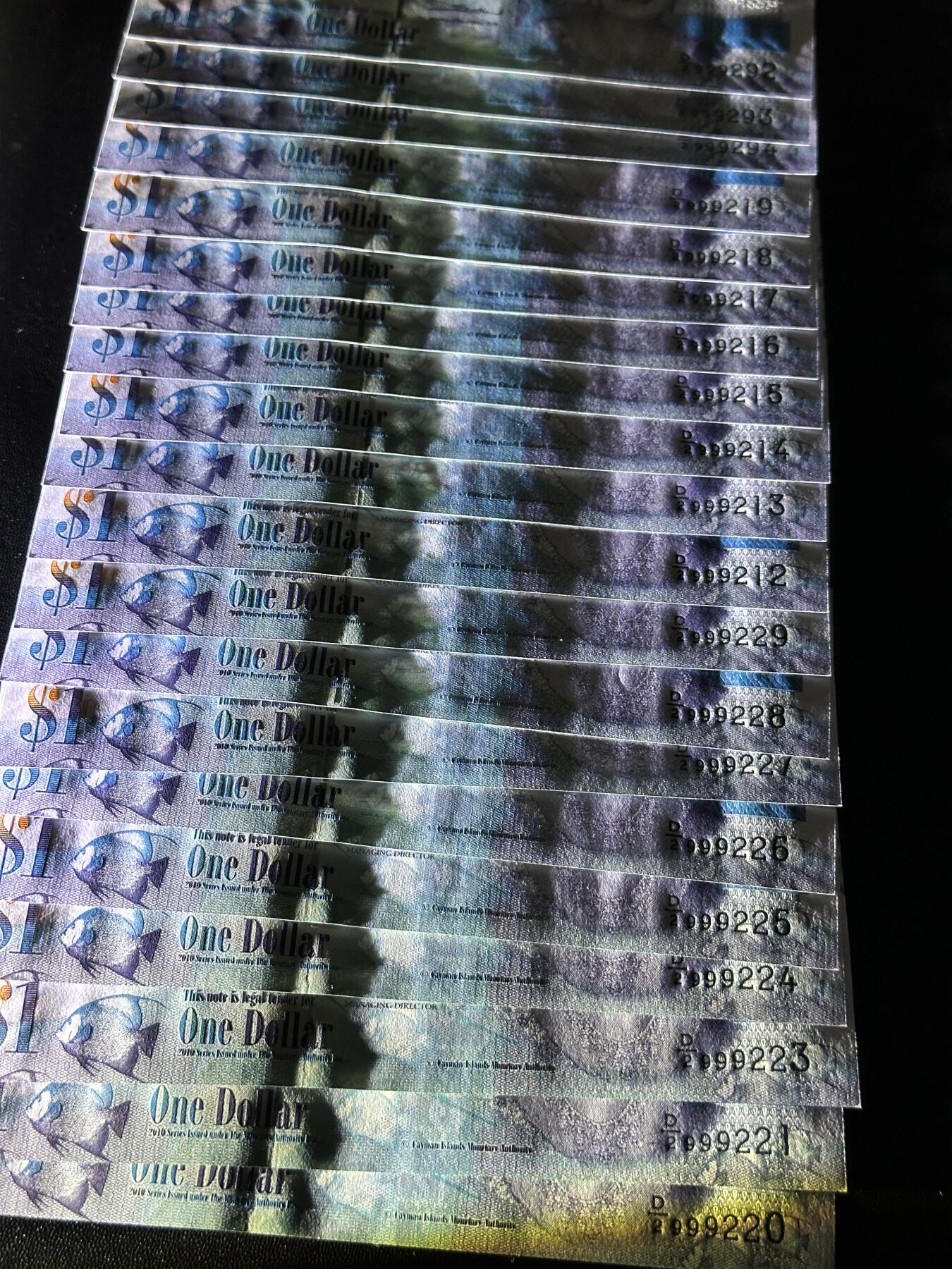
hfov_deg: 30.3
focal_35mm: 48
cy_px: 634
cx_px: 476
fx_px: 1760
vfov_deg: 39.7
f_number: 1.78
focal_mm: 6.86
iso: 200
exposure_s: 1/33
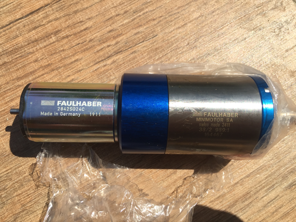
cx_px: 148
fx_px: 248
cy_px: 111
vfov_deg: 48.2
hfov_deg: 61.7
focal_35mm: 29
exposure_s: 1/2639
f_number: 2.2
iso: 32
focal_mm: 4.15
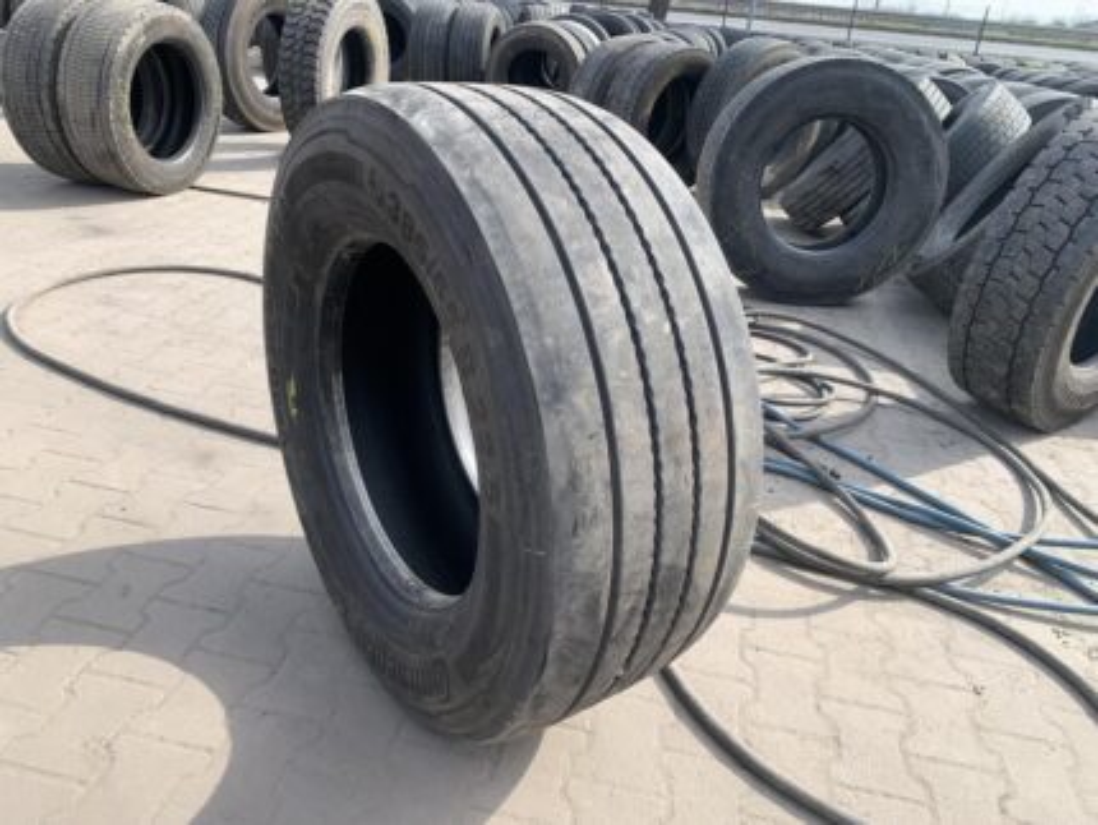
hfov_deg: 67.3
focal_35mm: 26
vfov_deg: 53.1
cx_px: 549
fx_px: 825
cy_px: 412
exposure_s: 1/777
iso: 25
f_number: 1.8
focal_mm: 4.25
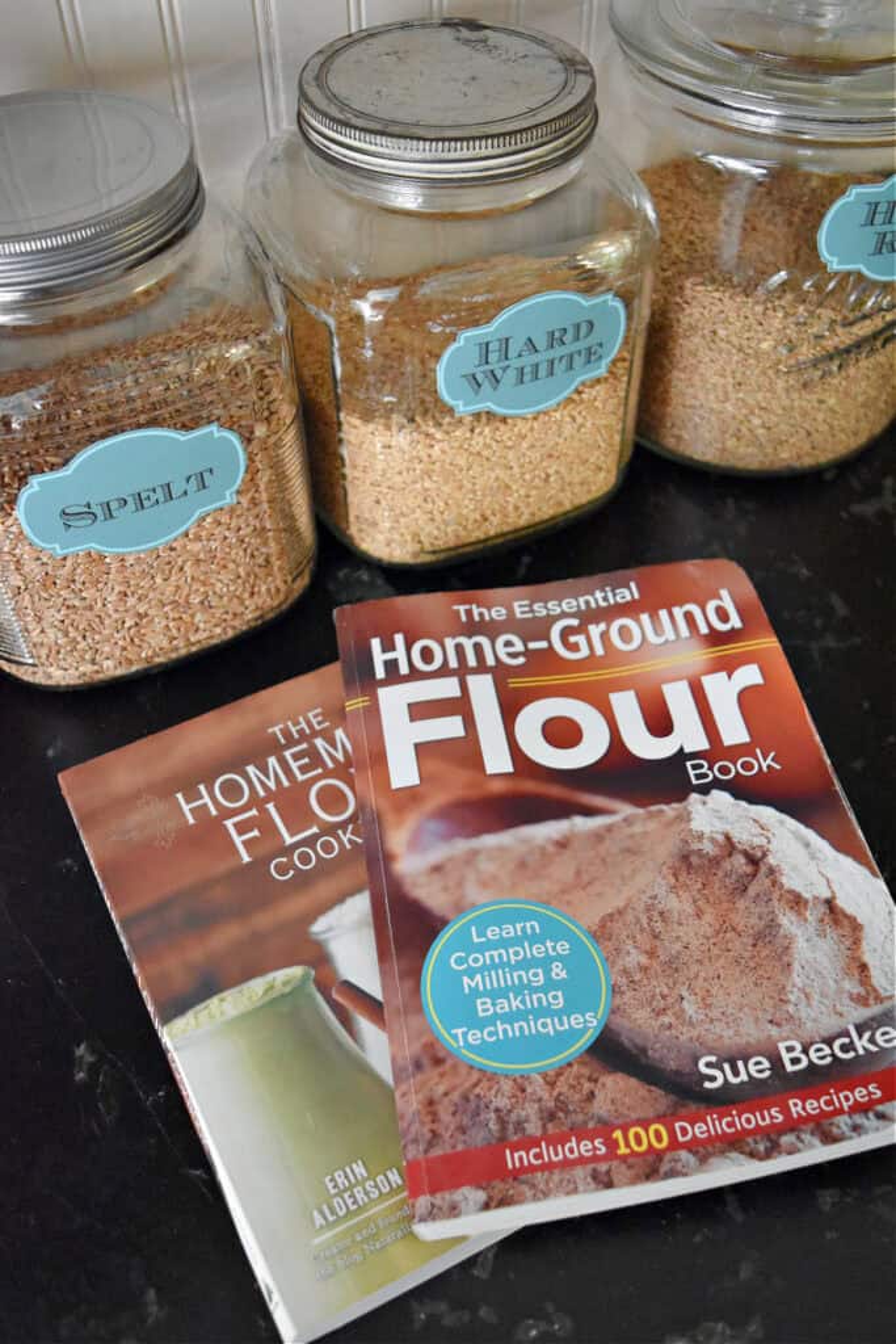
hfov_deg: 40.0
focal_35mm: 33
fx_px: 1231
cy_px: 672
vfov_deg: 57.2
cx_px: 448
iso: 4000
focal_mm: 22
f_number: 3.8
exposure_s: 1/60
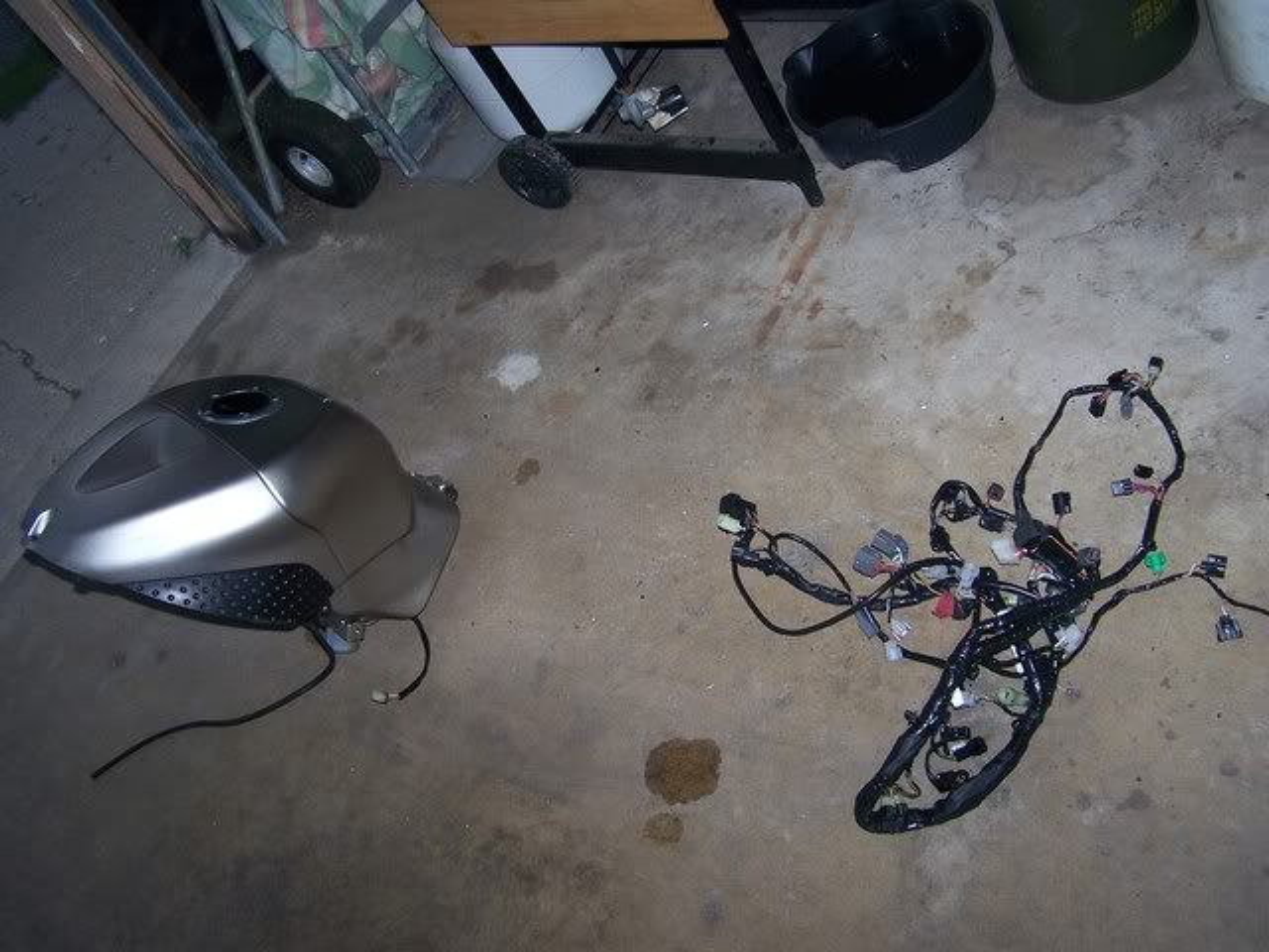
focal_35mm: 38
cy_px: 476
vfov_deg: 37.7
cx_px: 634
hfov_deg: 49.0
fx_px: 1393
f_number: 2.8
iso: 80
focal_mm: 6.3
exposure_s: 1/60
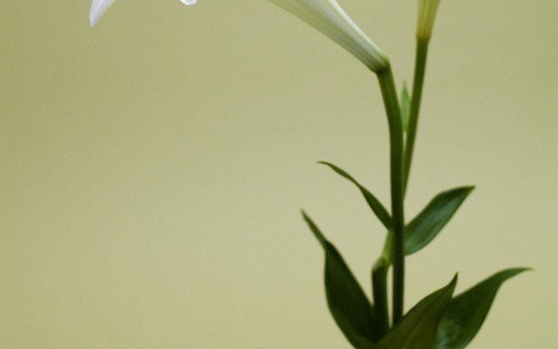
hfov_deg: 25.2
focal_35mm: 82
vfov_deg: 15.6
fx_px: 1247
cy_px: -9
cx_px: 276
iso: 400
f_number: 4
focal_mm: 35
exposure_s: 1/60
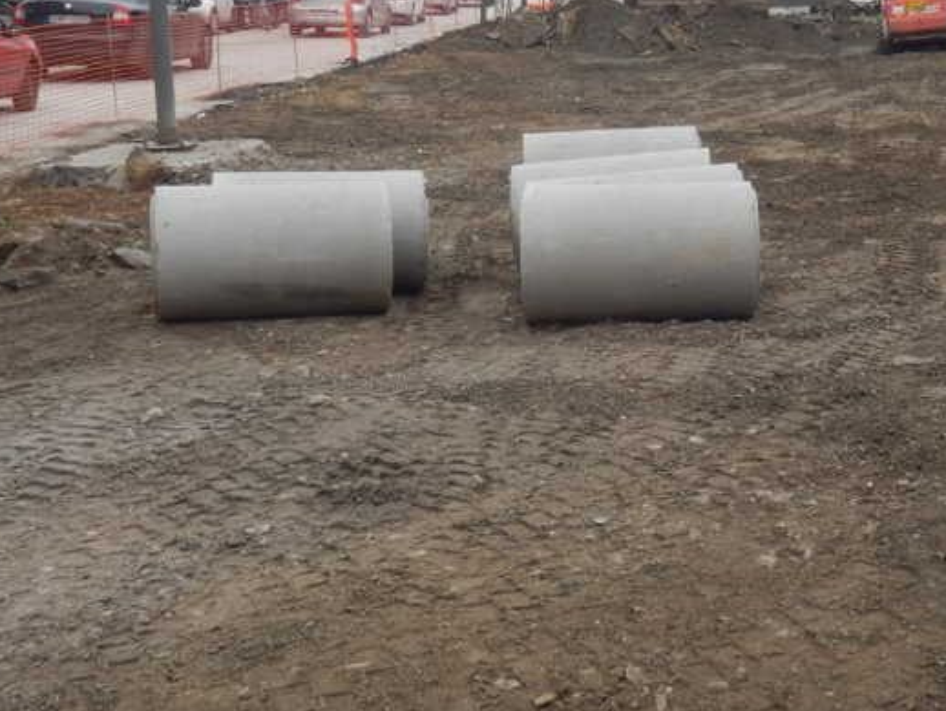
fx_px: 1695
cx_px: 831
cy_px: 195
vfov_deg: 23.5
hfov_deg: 30.0
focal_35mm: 62
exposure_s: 1/200
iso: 80
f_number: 3.4
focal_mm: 6
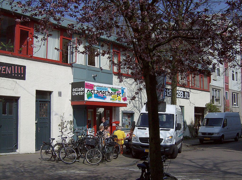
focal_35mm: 46
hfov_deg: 41.3
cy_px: 90
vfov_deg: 31.4
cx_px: 121
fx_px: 321
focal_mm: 7.7
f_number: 5.1
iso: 100
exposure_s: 1/1152
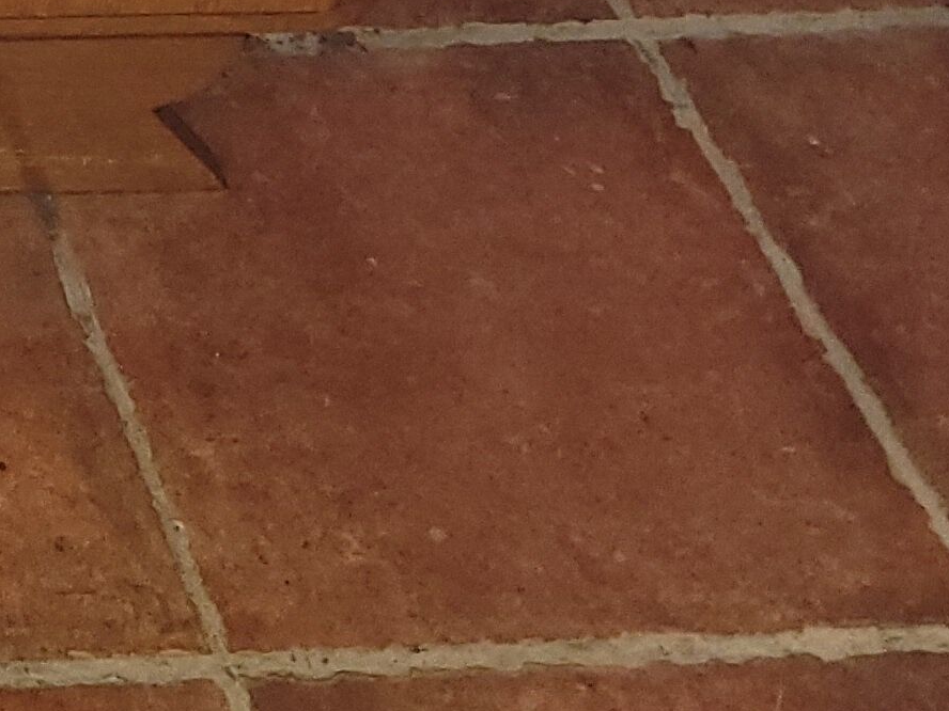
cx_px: -1062
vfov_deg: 11.0
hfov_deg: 13.7
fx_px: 3235
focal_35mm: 118
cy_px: -857
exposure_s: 1/50
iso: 100
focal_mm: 5.4
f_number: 1.8
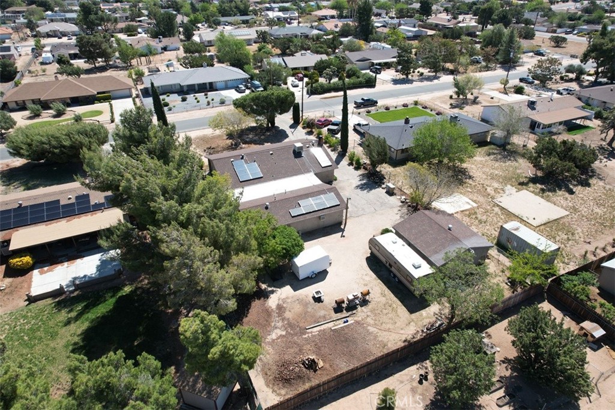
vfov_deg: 57.2
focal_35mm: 22
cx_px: 308
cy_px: 205
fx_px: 376
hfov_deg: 78.6
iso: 100
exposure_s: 1/320
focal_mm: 8.38
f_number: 2.8
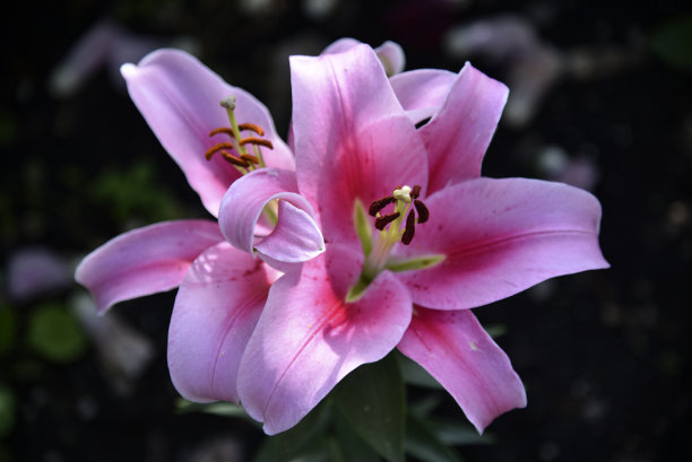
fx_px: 2308
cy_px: 231
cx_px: 346
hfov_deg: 17.1
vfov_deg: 11.4
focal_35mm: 120
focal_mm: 120
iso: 100
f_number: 4
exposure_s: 1/200
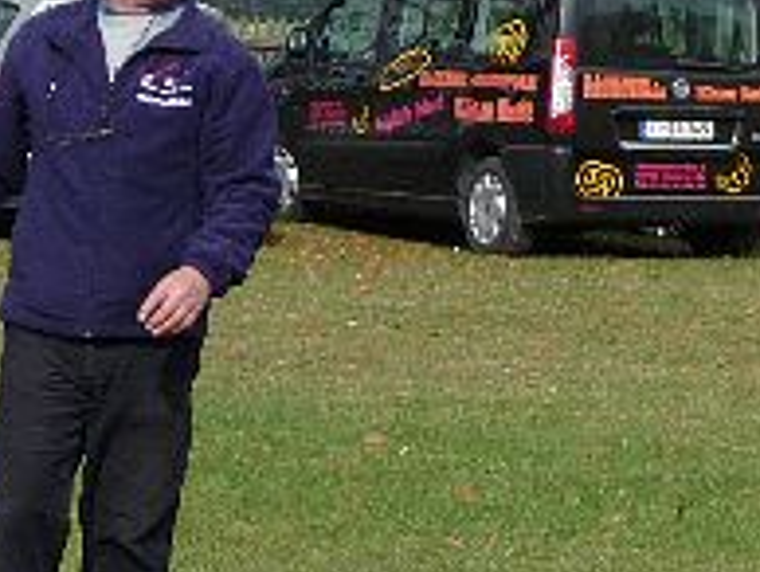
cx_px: 1077
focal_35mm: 276
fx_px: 6067
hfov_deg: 7.1
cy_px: 282
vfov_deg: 5.4
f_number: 4.5
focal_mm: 11.3
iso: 100
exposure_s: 1/400
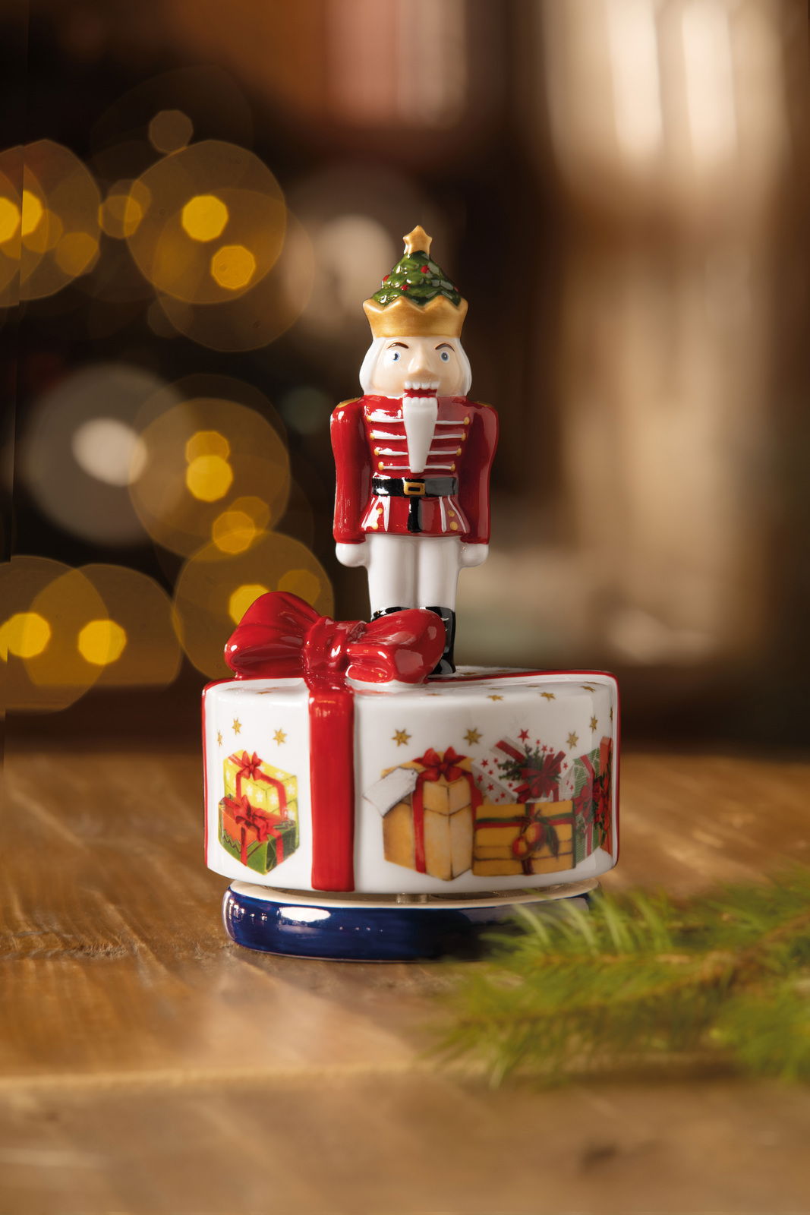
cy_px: 608
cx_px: 405
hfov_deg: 13.0
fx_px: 3543
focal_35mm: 105
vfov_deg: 19.5
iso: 160
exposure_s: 1/1.67
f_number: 11
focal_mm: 105
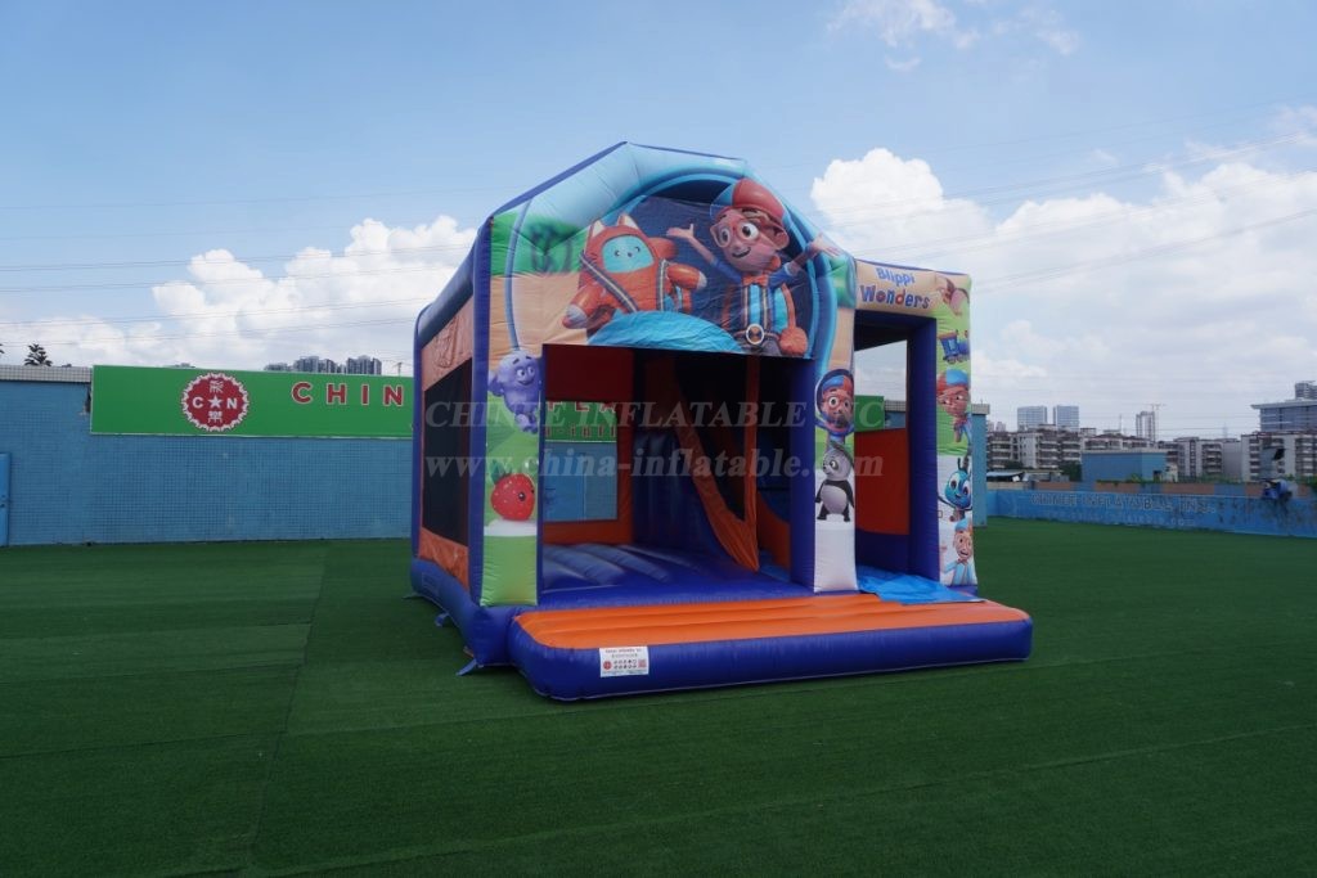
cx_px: 658
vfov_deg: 53.1
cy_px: 439
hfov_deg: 73.7
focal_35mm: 24
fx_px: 878
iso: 100
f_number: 5.6
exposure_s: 1/500
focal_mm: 16
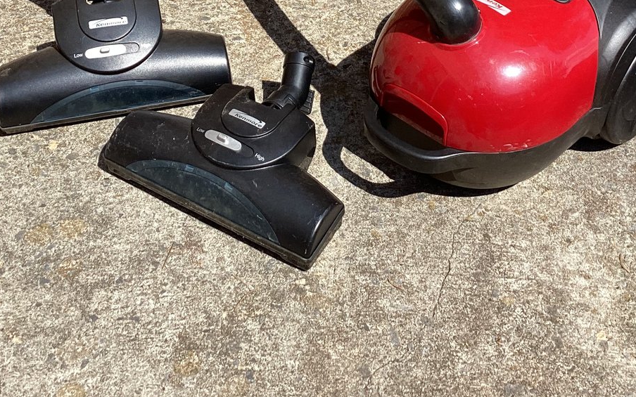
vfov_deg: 22.7
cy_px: 4
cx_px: 337
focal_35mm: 55
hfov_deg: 36.9
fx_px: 953
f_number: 2.4
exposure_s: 1/970
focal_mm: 3.3
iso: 25
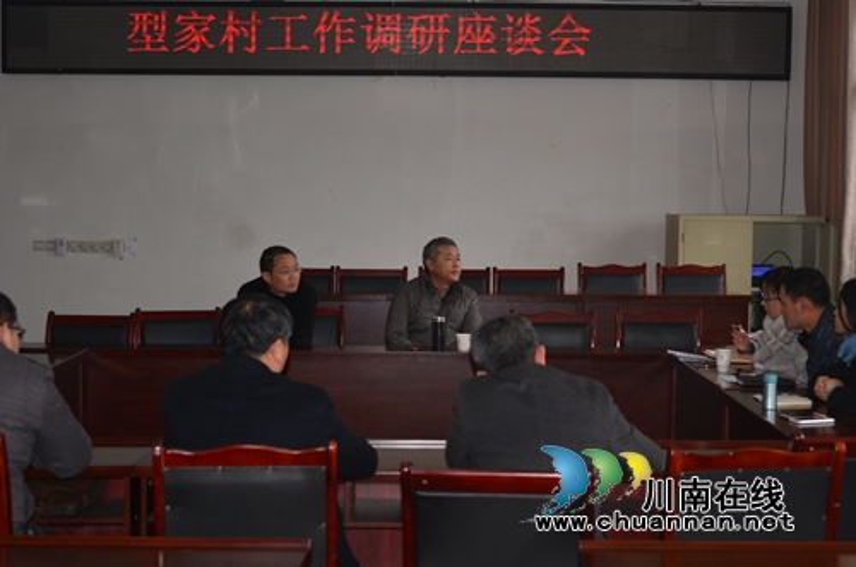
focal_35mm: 60
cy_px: 284
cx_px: 428
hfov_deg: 33.5
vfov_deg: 22.5
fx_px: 1423
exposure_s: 1/60
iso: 100
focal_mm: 40
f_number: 4
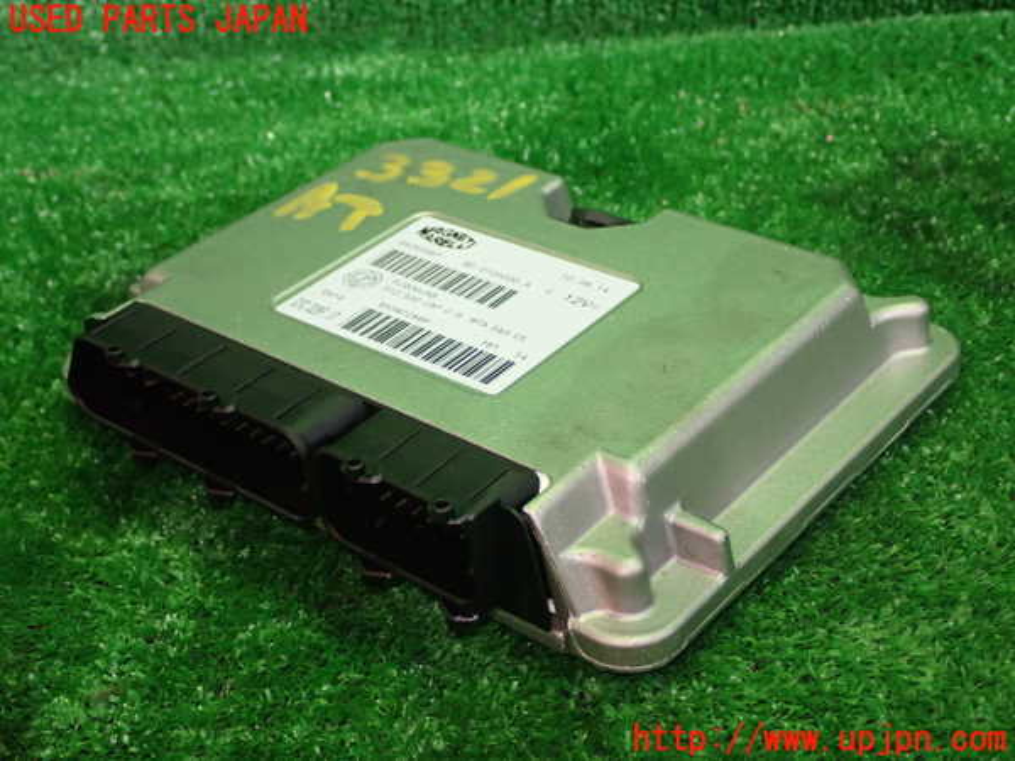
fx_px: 1583
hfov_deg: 35.5
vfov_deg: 27.0
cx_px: 508
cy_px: 380
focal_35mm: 54
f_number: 3.3
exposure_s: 1/50
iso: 800
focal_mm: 9.65
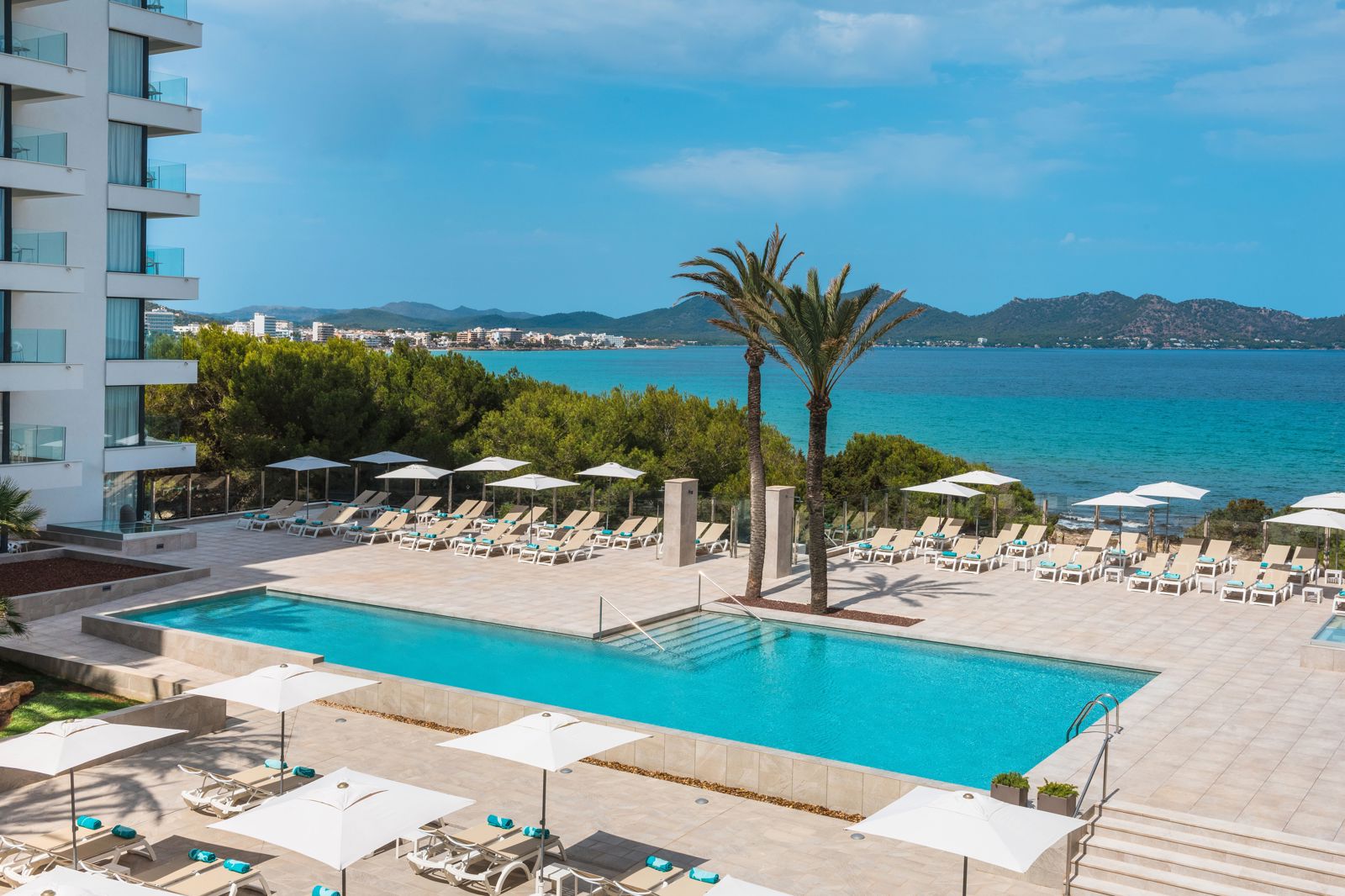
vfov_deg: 35.0
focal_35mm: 38
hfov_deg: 50.7
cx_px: 672
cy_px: 448
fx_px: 1419
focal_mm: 38
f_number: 16
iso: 400
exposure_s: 1/500
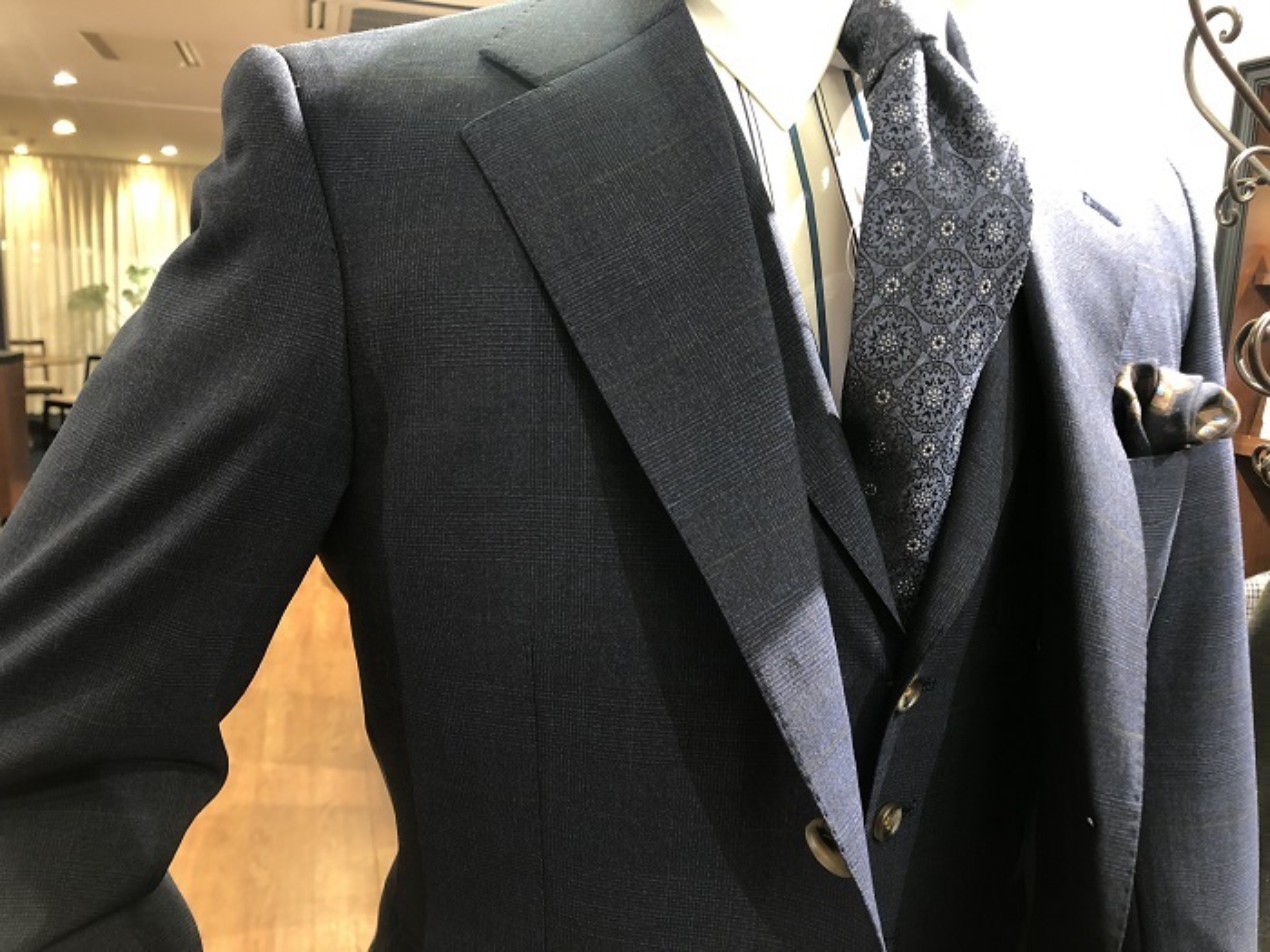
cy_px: 476
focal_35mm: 28
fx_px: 1027
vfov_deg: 49.7
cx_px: 635
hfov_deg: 63.4
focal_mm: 3.99
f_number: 1.8
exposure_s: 1/15
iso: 50
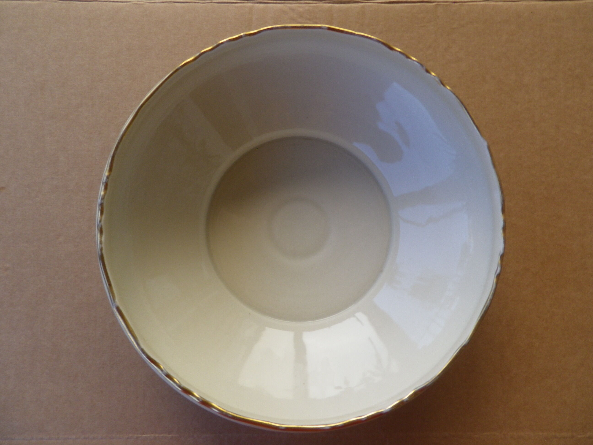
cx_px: 296
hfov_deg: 69.4
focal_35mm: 25
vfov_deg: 54.9
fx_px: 428
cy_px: 222
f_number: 3.5
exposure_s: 1/160
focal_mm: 4.5
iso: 80
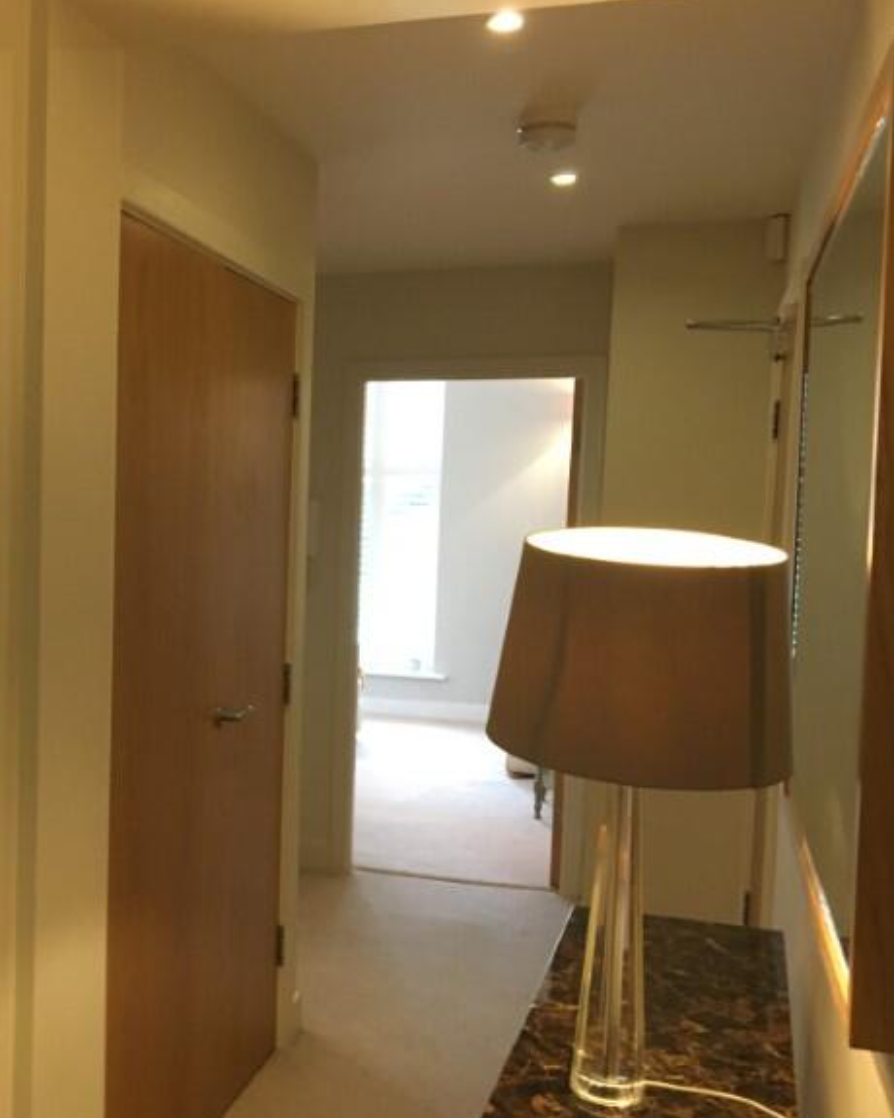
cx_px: 160
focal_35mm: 42
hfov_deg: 34.4
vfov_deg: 43.8
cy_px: 614
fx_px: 1389
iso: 250
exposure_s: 1/33
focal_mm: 4.15
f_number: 2.2
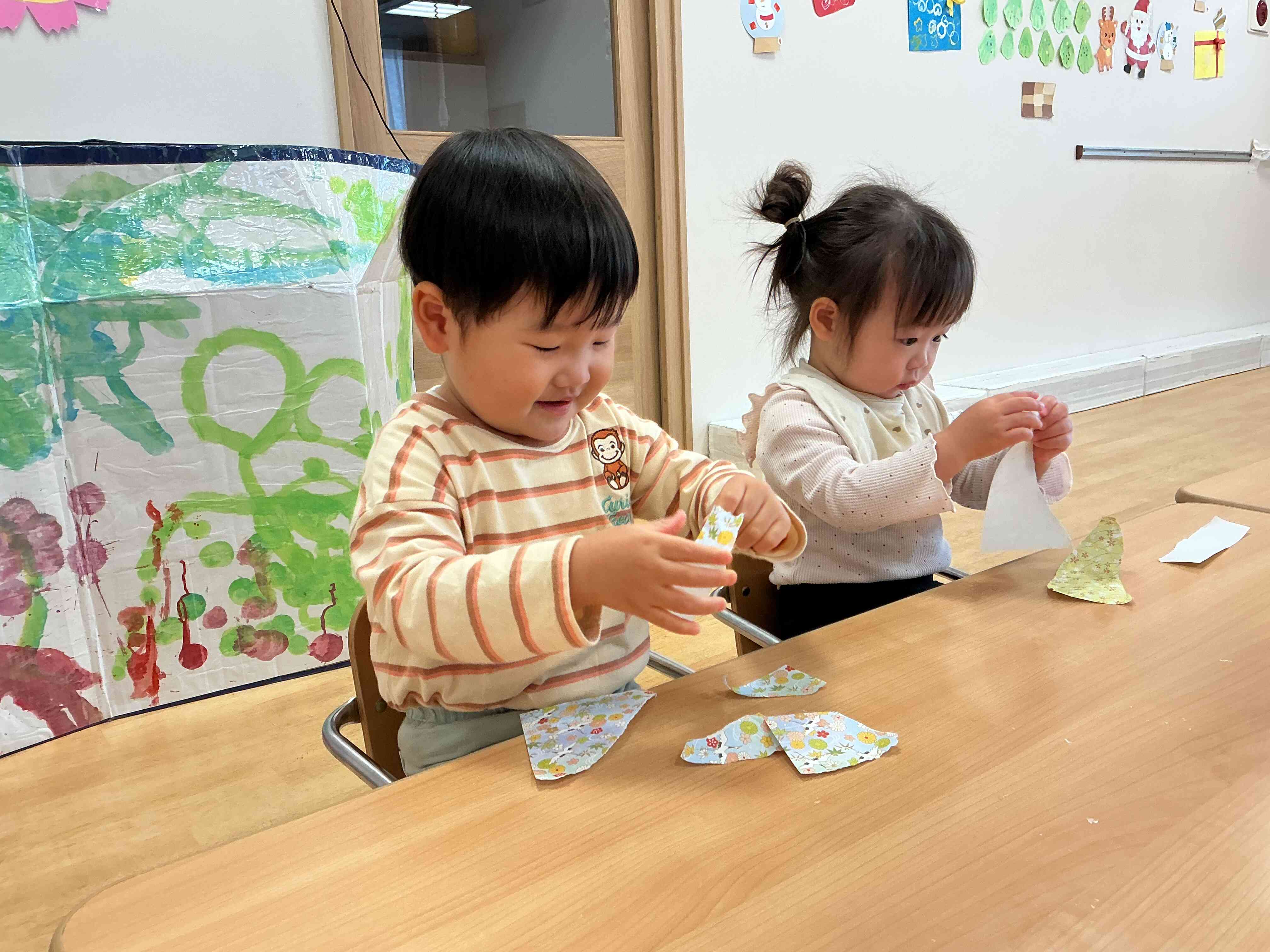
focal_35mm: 29
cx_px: 635
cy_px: 476
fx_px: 1064
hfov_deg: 61.7
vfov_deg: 48.2
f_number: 1.8
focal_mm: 3
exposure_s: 1/120
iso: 64
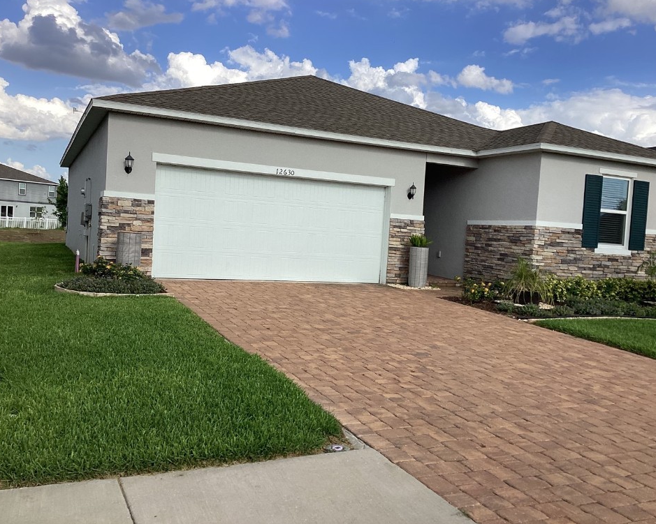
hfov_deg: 54.2
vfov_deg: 44.5
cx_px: 351
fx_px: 641
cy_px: 261
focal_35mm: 33
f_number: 2.4
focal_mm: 3.3
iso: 25
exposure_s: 1/1058
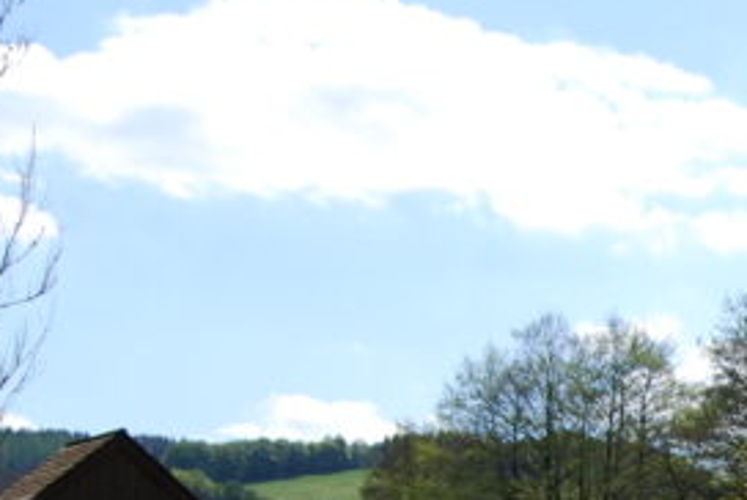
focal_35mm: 130
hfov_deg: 14.7
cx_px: 1101
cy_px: 768
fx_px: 2698
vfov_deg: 10.2
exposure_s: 1/250
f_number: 8
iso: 100
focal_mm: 23
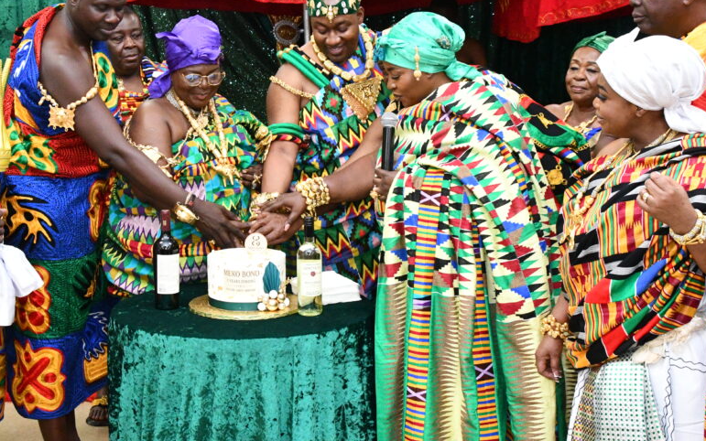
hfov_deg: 31.5
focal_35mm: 65
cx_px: 307
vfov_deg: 20.0
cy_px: 168
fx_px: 1251
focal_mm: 32
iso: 8000
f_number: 13
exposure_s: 1/100
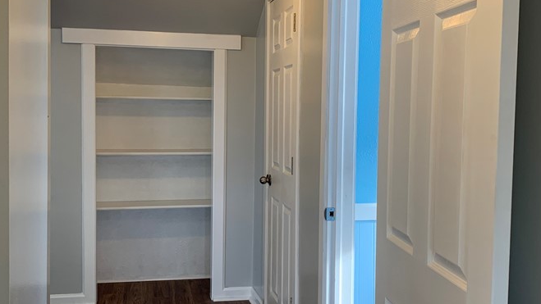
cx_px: 260
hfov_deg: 46.4
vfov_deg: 27.1
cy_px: 149
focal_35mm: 44
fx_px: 631
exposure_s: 1/60
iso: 80
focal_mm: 4.25
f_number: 1.8
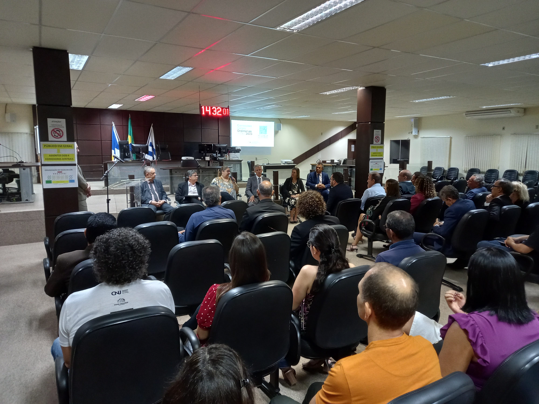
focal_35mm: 25
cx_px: 270
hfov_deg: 69.4
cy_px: 202
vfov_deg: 54.9
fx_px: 389
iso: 320
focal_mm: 4.6
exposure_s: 1/24
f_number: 2
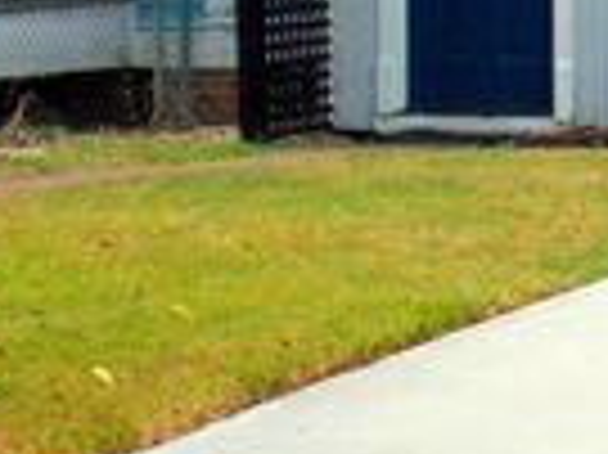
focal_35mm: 223
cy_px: -38
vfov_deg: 6.6
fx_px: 3913
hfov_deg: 8.6
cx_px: 1063
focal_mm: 10.8
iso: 80
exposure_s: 1/200
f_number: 9.3
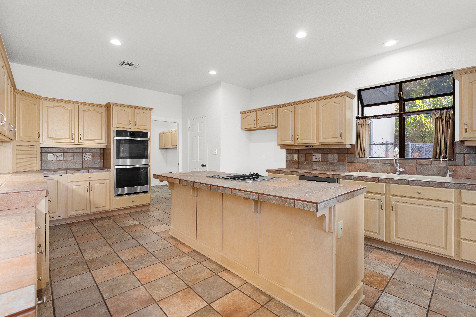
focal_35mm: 16
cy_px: 158
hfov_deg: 96.7
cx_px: 238
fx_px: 212
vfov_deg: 73.7
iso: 320
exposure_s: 1/2
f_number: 7.1
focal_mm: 16
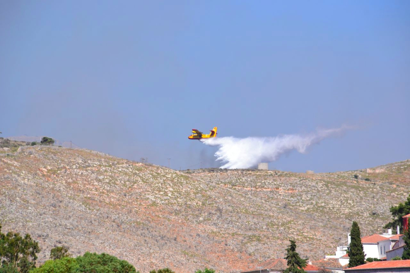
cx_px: 205
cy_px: 136
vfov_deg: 4.6
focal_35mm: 300
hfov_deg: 6.9
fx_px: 3416
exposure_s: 1/500
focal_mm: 200
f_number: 11
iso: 250
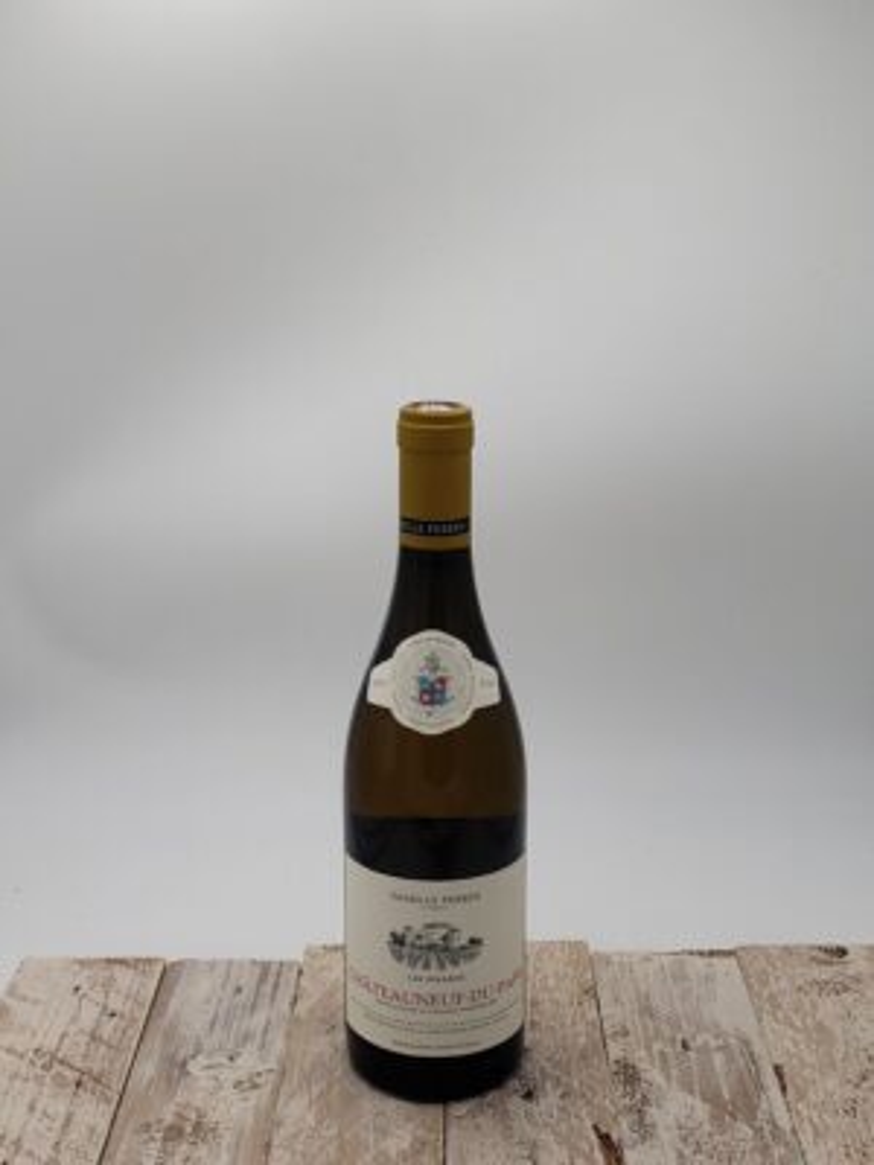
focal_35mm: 26
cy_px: 582
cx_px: 437
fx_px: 875
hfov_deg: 53.1
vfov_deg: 67.3
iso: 64
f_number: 2.4
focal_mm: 4.3
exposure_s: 1/120
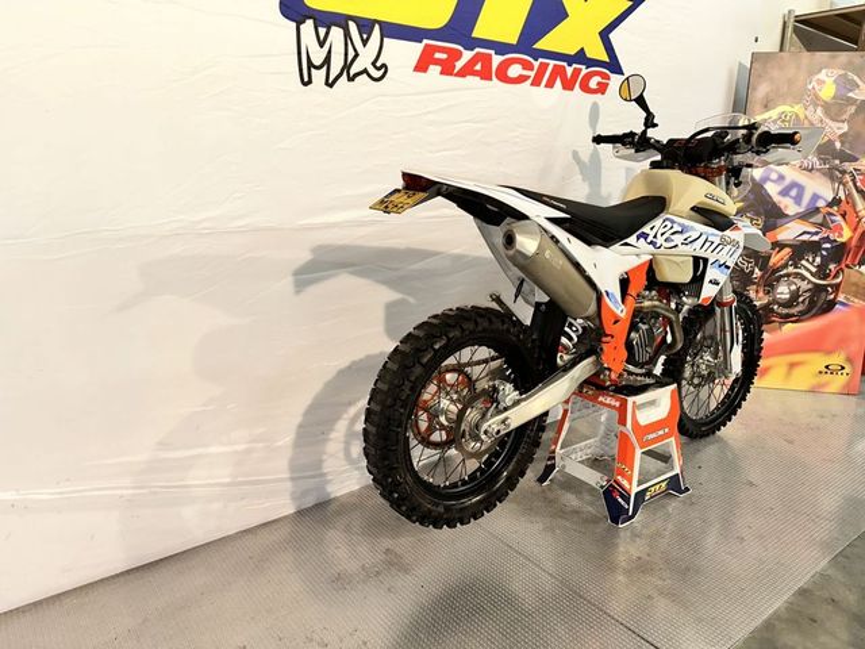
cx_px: 432
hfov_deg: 71.6
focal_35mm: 24
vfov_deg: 56.8
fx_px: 600
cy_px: 324
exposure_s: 1/29
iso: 64
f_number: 1.78
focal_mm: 6.86
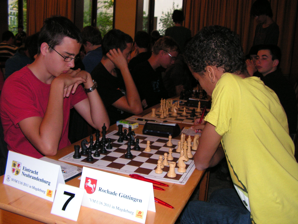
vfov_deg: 39.7
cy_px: 112
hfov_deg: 51.4
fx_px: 310
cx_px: 149
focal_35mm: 36
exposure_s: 1/40
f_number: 3.2
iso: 200
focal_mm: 6
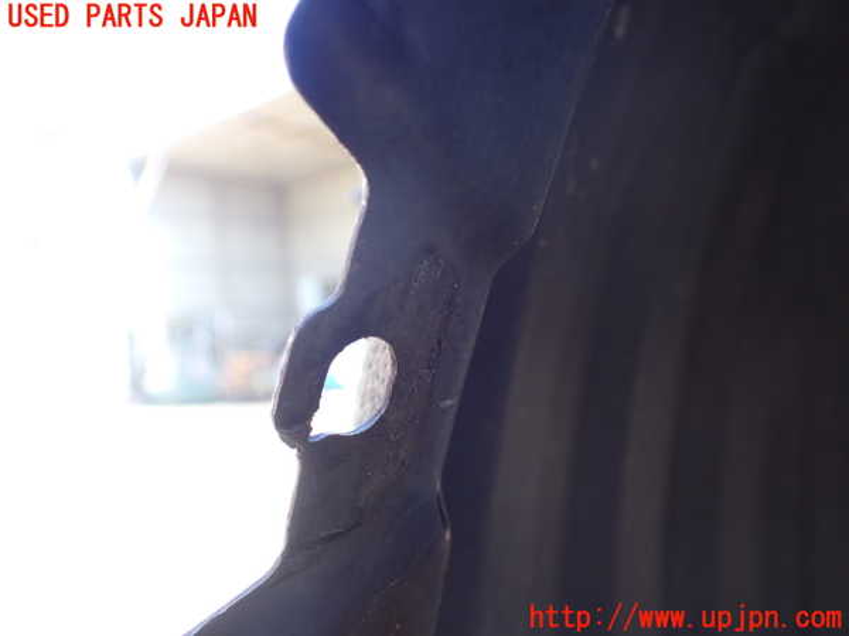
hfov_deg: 60.0
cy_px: 318
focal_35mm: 30
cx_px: 424
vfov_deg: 46.8
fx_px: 736
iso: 160
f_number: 2.3
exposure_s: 1/125
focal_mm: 5.4
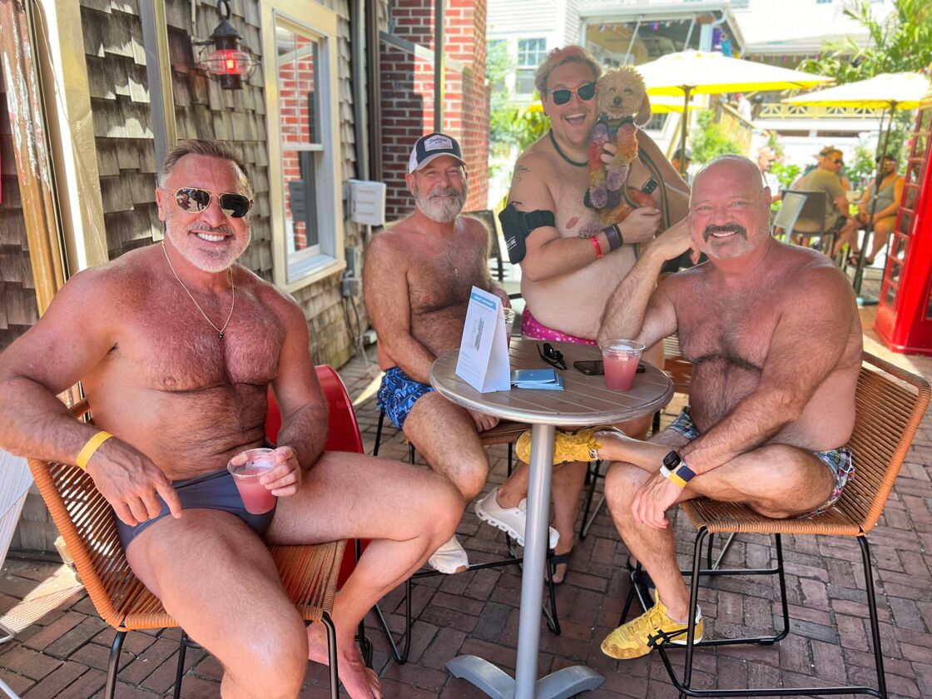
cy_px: 350
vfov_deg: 53.1
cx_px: 466
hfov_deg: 67.3
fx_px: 700
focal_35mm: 26
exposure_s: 1/238
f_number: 1.5
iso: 50
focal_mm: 5.7
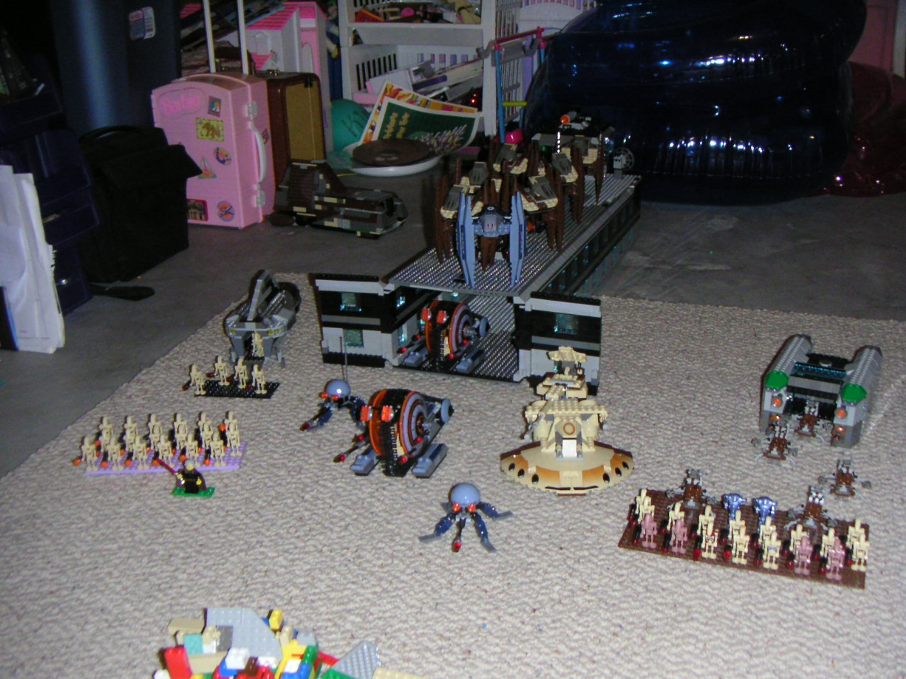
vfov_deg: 37.7
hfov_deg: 49.0
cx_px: 453
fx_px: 995
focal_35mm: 38
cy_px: 340
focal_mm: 5
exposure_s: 1/45
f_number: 2.8
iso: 200
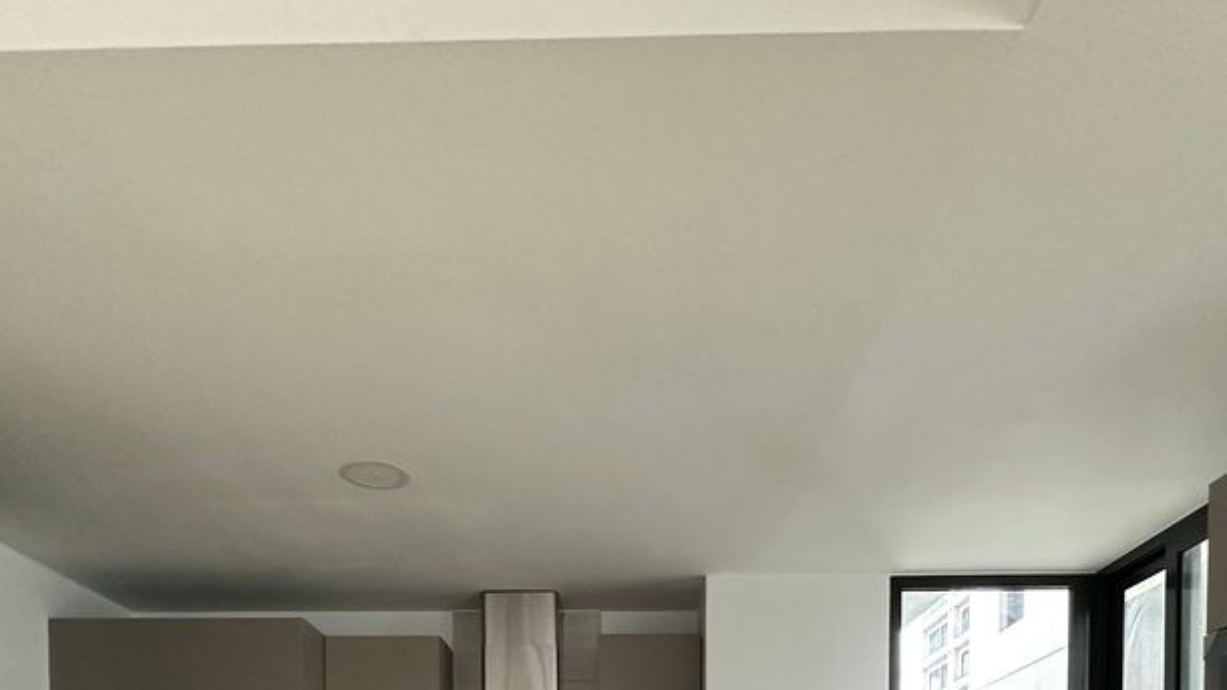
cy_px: 899
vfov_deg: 30.6
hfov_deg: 64.3
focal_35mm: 30
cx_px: 599
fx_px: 976
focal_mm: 2.22
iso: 320
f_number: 2.2
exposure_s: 1/60
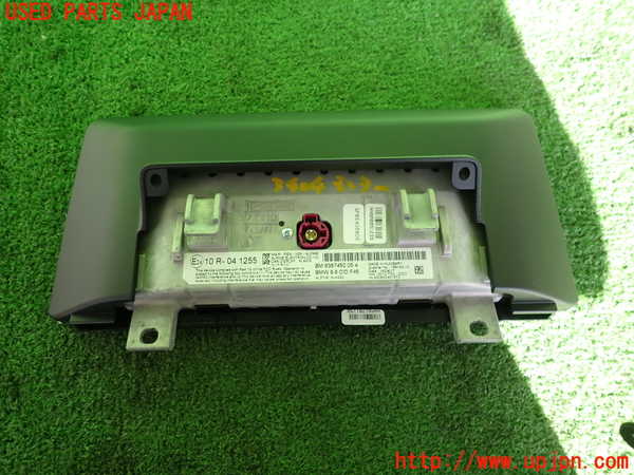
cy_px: 238
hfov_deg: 69.4
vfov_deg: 54.9
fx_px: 458
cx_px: 317
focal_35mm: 25
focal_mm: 4.5
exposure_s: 1/100
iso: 100
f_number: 2
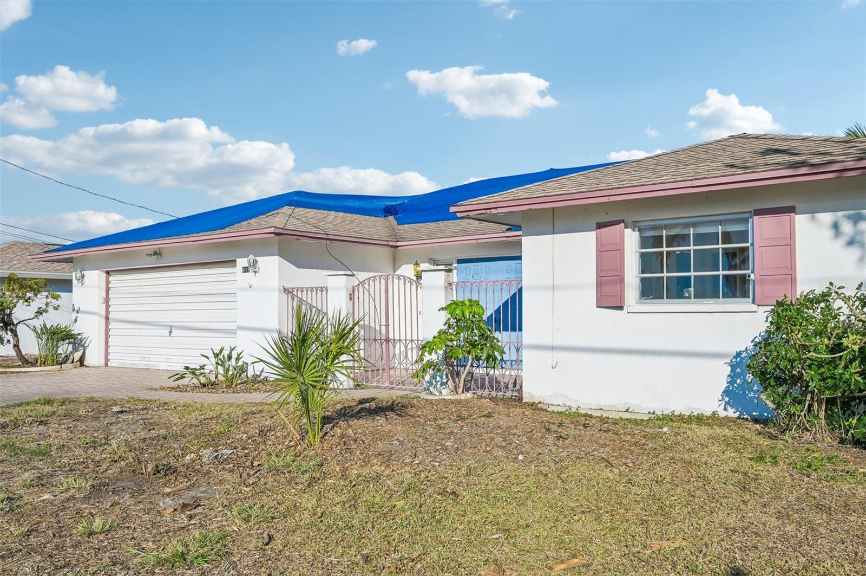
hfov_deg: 62.0
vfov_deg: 43.5
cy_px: 288
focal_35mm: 30
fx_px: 721
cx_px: 433
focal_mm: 30
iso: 400
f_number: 8
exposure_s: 1/3200
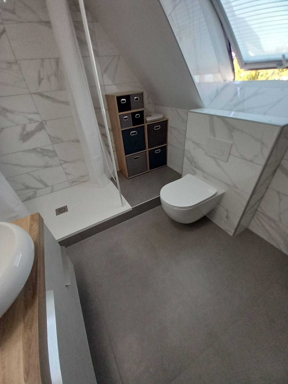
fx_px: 144
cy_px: 192
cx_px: 144
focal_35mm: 13
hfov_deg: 89.9
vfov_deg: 106.2
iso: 125
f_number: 2.2
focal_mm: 1.13
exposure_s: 1/60
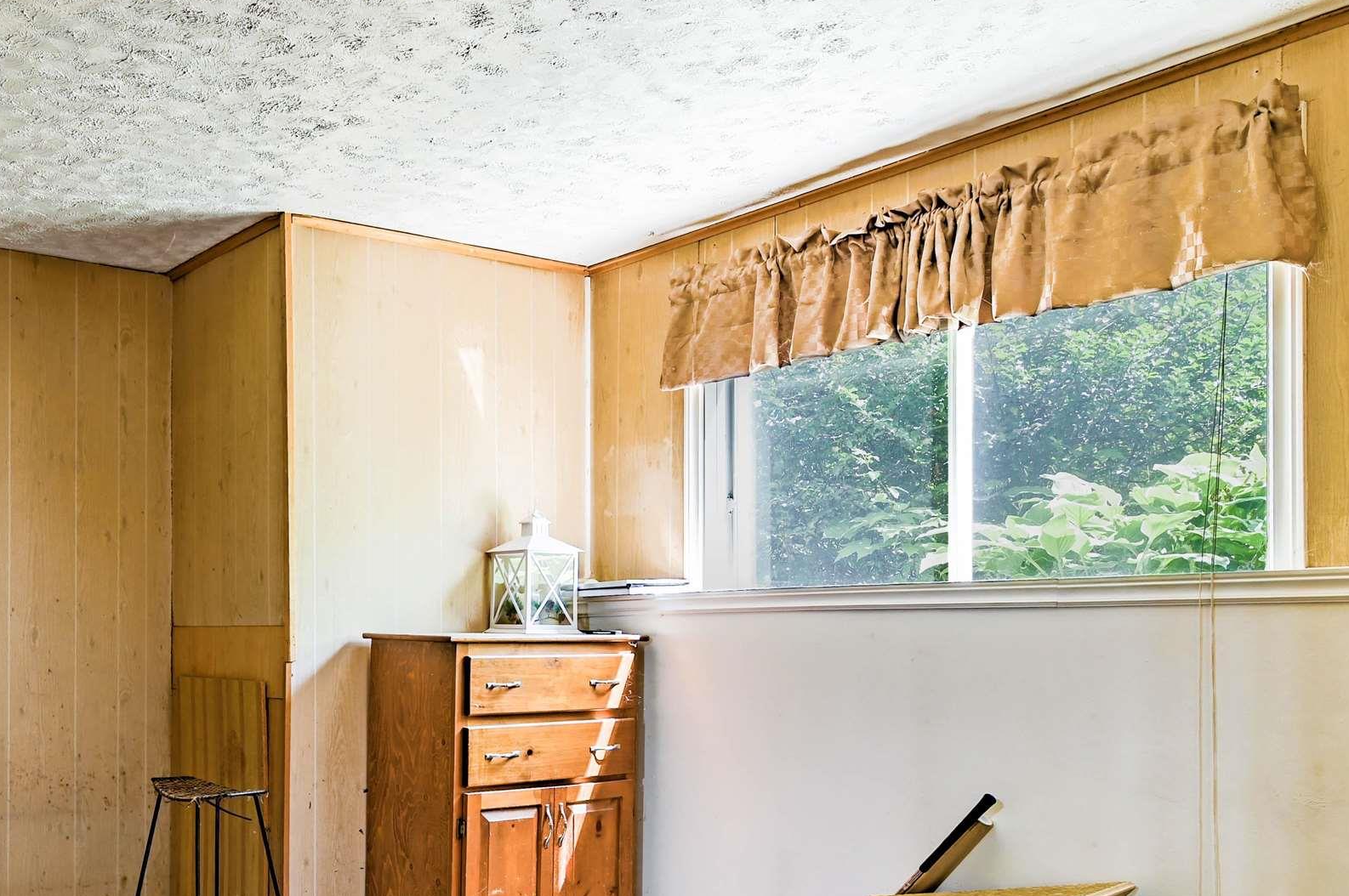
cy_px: 789
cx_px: 291
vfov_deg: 39.5
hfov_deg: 56.4
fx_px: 1160
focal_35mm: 31
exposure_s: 1/40
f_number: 8
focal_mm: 16
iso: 100
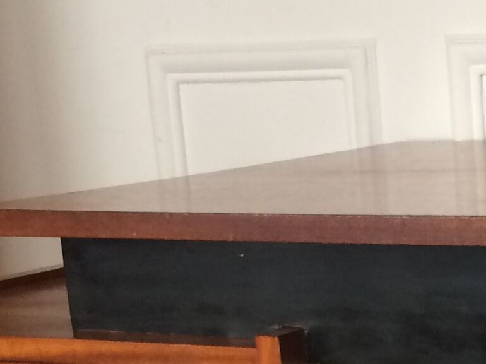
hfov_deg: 15.3
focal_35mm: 123
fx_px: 1726
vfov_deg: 11.7
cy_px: 494
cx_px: 612
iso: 125
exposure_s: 1/33
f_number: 2.2
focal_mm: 4.15
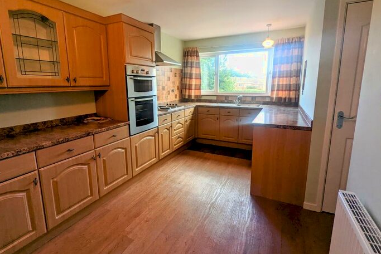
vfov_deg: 70.4
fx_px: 180
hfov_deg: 93.3
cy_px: 116
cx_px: 190
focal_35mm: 17
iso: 103
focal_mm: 2.35
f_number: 2.2
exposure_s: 1/100
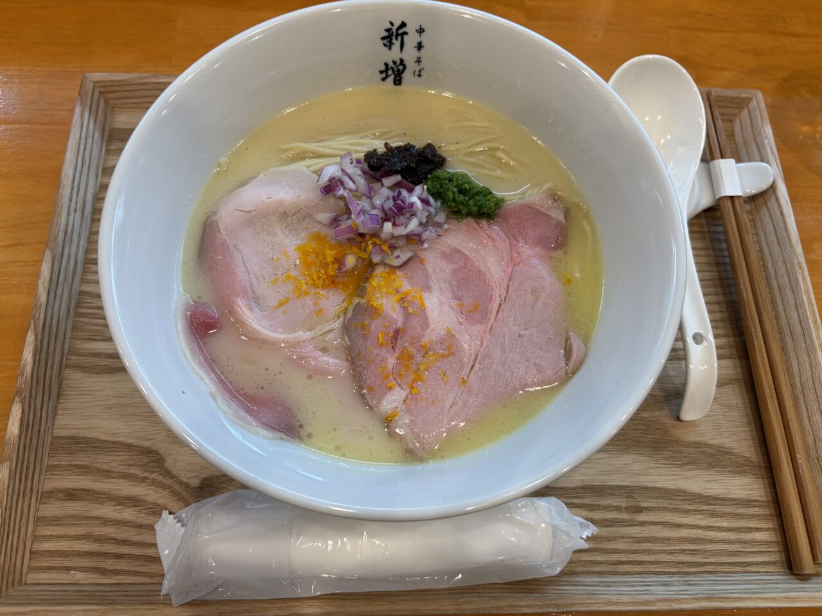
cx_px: 411
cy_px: 308
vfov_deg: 53.1
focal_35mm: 26
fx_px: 617
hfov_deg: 67.3
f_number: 1.6
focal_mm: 5.96
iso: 50
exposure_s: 1/100
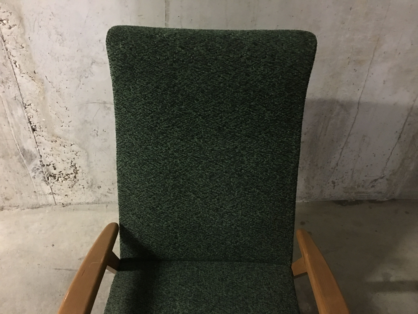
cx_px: 209
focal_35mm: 29
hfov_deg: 61.7
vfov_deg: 48.2
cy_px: 157
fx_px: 350
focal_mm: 4.15
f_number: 2.2
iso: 160
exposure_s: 1/4
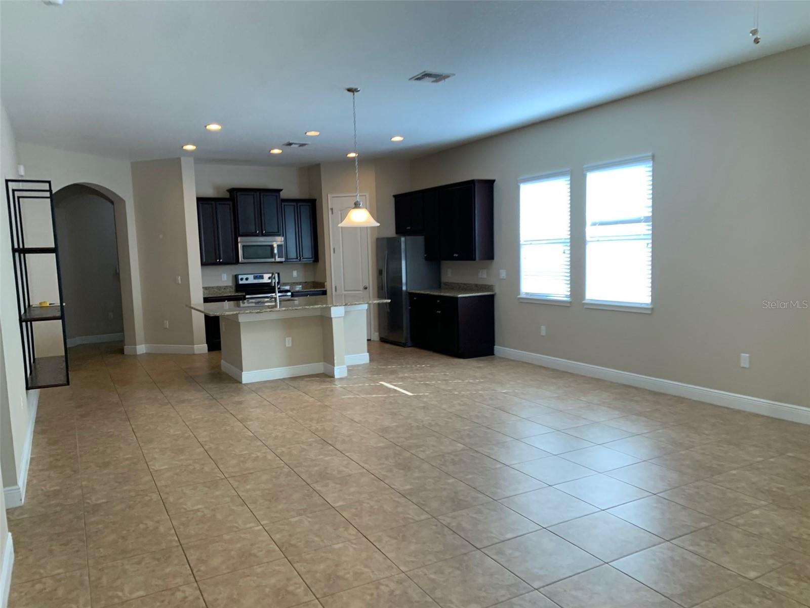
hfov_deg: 67.3
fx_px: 608
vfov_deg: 53.1
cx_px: 405
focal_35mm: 26
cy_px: 304
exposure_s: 1/120
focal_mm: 4.25
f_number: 1.8
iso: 80
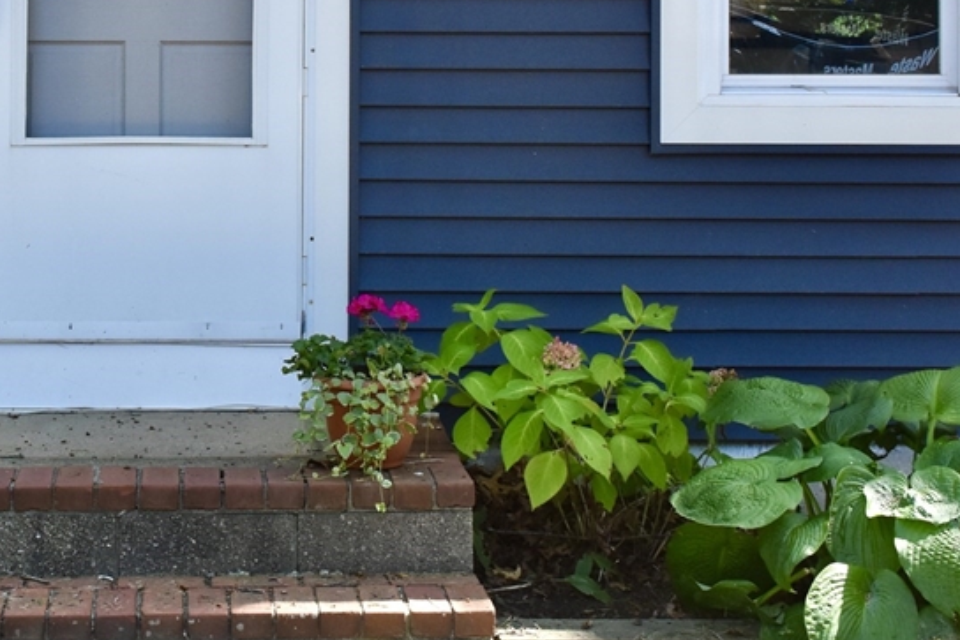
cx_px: 131
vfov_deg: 20.7
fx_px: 1732
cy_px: 124
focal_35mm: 65
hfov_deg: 29.9
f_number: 7.1
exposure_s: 1/200
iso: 800
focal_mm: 23
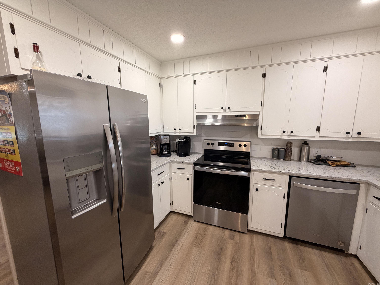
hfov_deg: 102.1
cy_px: 142
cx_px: 190
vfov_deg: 85.7
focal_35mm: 14
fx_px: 154
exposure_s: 1/60
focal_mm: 2.22
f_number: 2.2
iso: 200
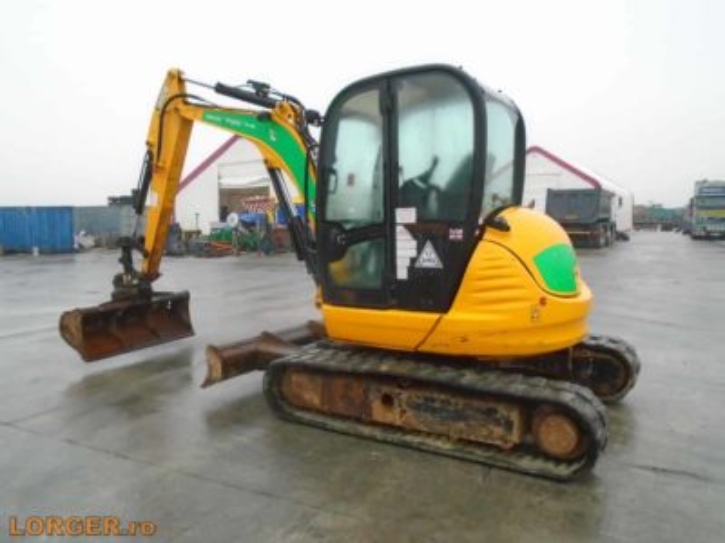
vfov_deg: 53.1
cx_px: 362
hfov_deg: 67.3
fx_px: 545
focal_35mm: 26
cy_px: 272
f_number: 3.2
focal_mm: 4.6
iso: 640
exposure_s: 1/250
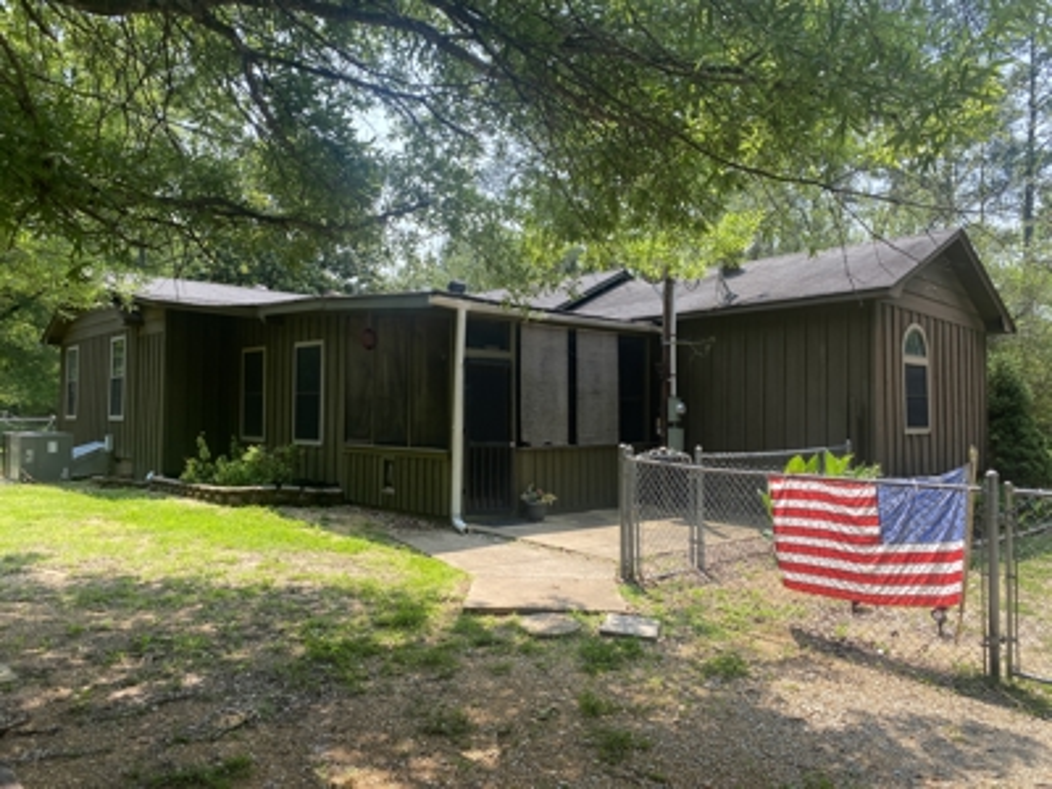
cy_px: 394
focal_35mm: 26
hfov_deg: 67.3
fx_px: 790
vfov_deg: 53.1
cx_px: 526
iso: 32
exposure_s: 1/698
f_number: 1.8
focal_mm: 4.25
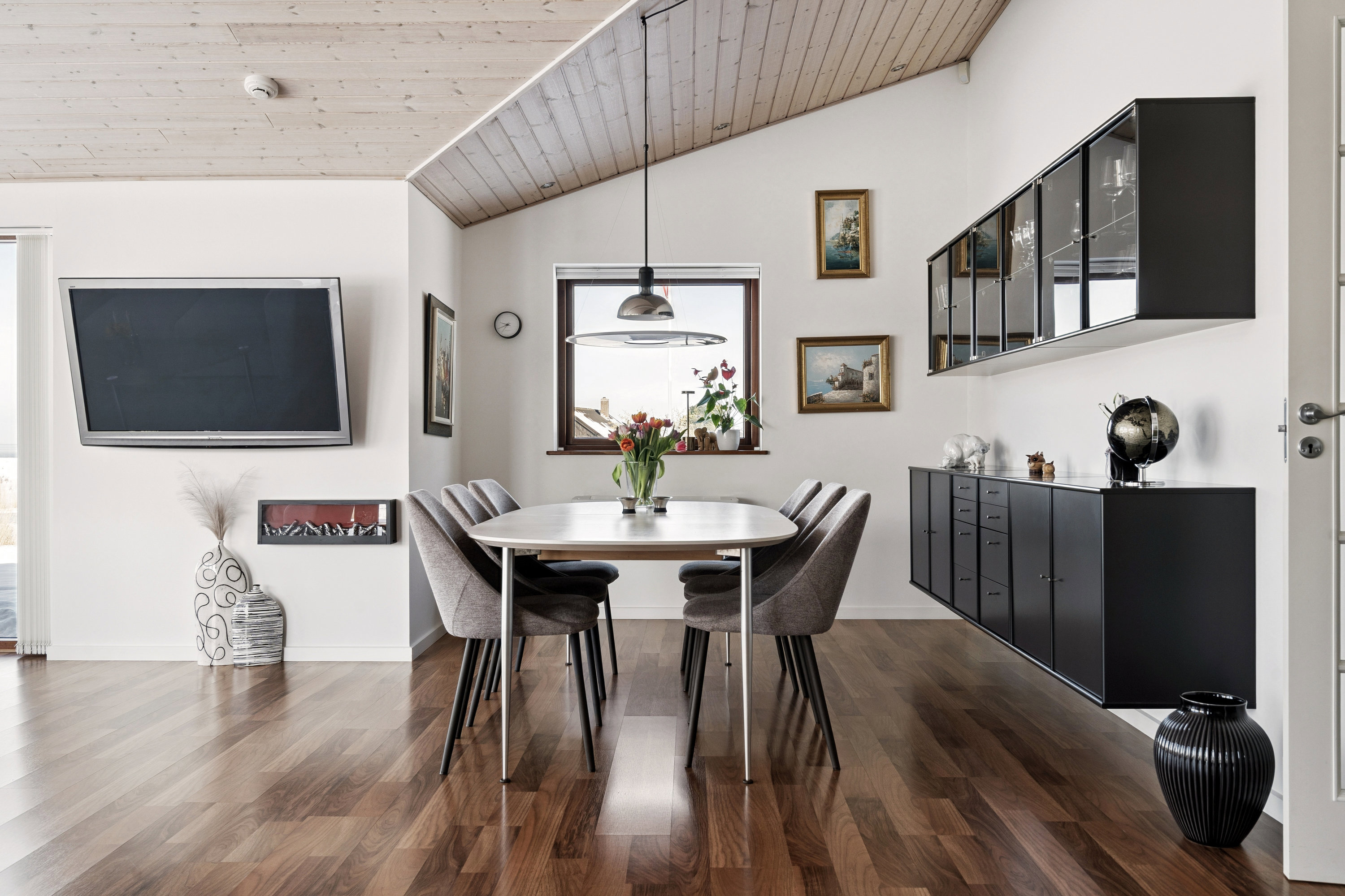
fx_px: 1083
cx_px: 672
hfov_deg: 63.7
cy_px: 448
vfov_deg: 45.0
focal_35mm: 29
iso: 200
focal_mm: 29
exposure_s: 1/13
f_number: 9
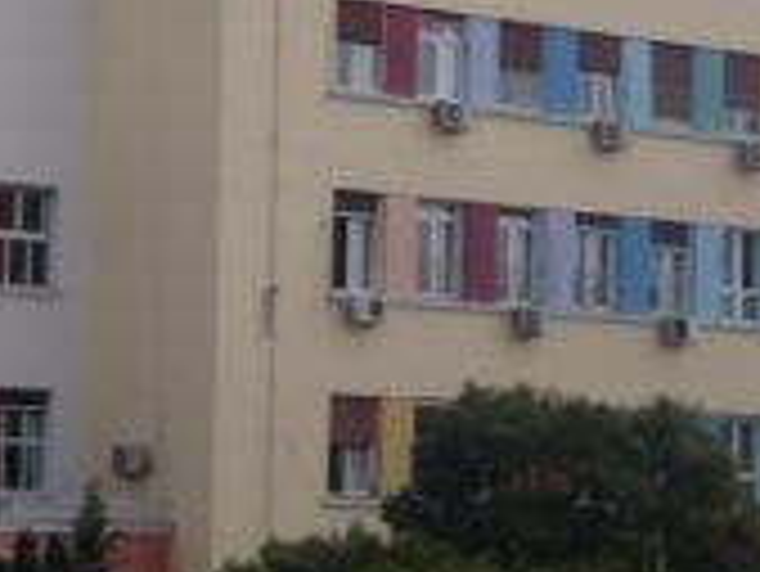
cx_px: 362
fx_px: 3713
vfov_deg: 8.8
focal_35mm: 169
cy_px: 122
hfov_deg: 11.7
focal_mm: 9.39
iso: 125
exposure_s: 1/100
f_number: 14
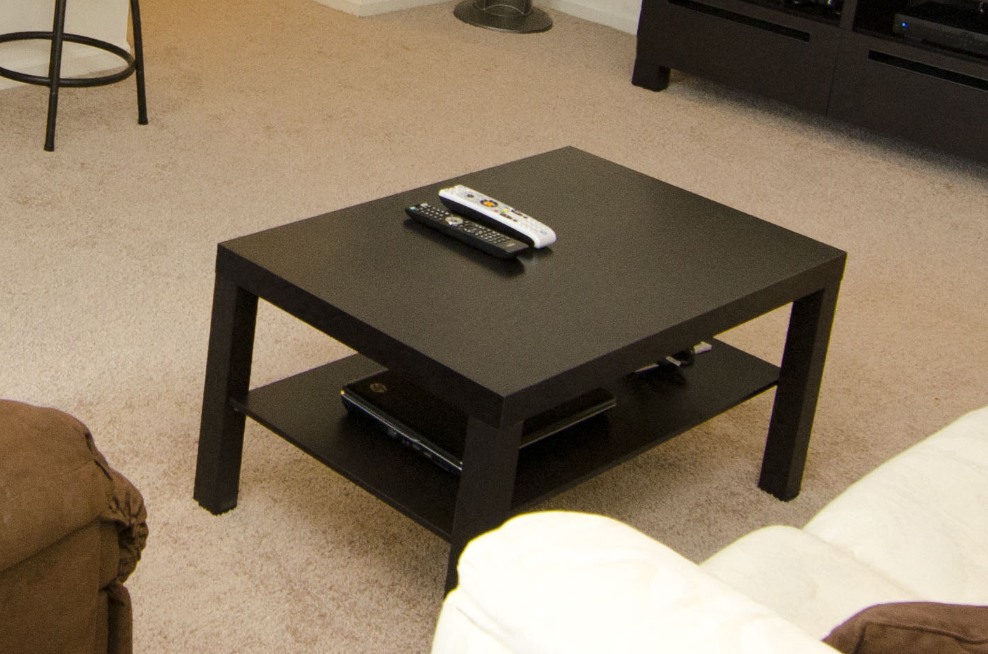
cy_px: -58
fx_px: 1582
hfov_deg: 33.3
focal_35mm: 58
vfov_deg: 22.2
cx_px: 149
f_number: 3.5
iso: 800
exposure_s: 1/60
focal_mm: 11
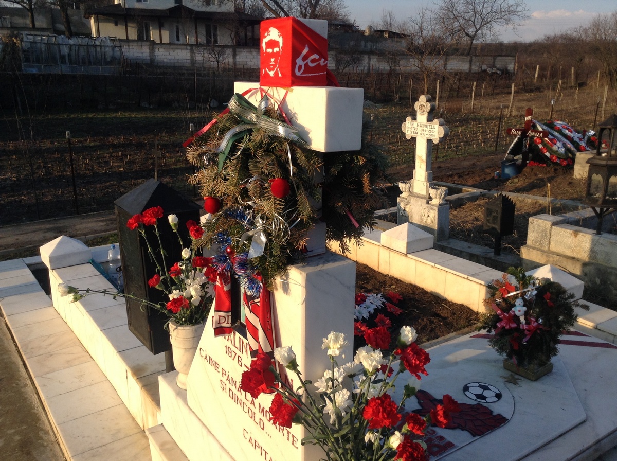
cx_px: 308
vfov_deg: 42.8
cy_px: 230
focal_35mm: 33
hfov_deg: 55.4
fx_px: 587
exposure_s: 1/585
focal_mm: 3.3
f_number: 2.4
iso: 25
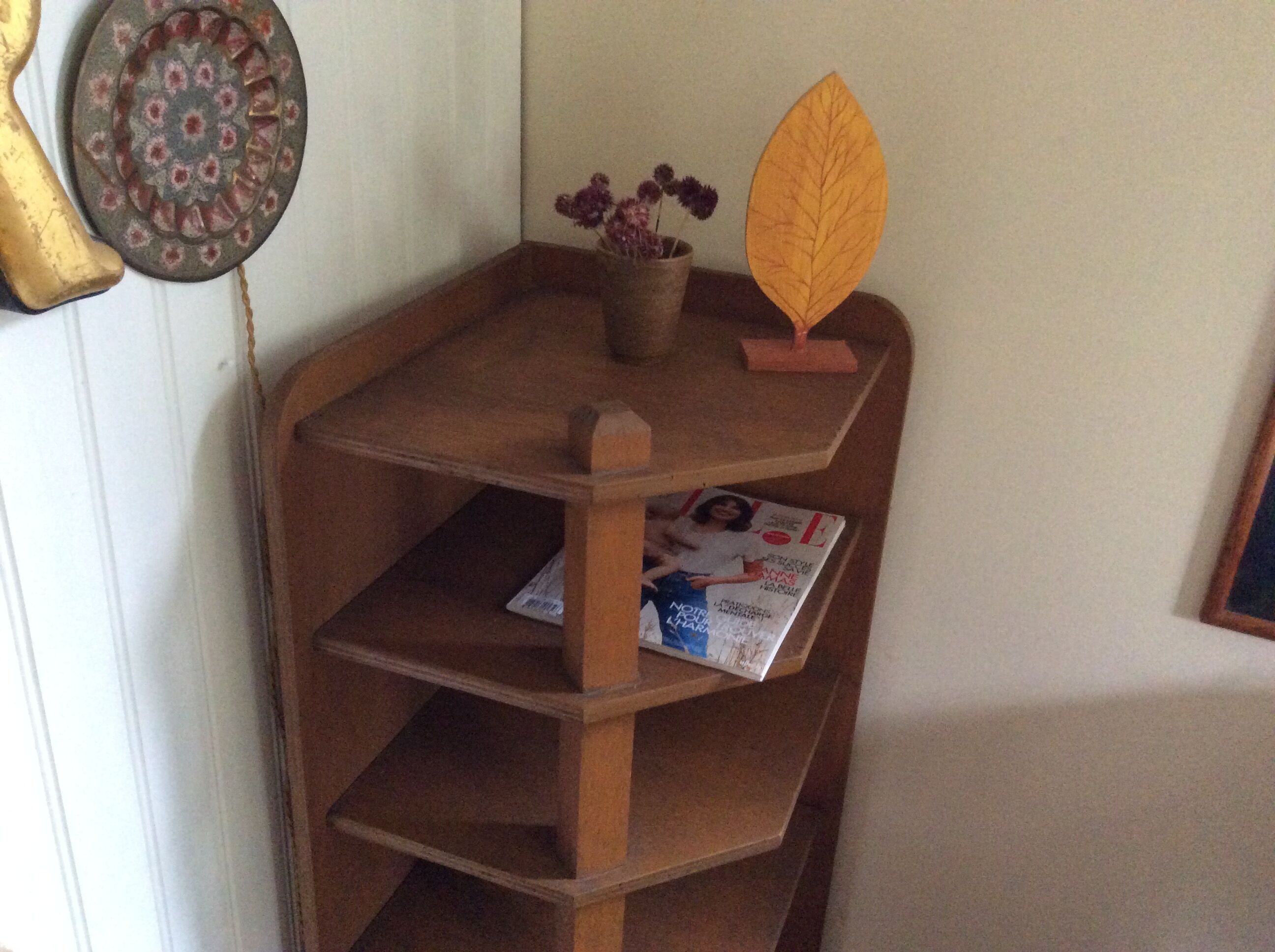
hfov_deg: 56.9
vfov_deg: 44.1
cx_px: 638
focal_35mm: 32
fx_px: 1177
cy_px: 476
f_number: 2.4
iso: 320
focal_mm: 3.3
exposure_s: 1/17
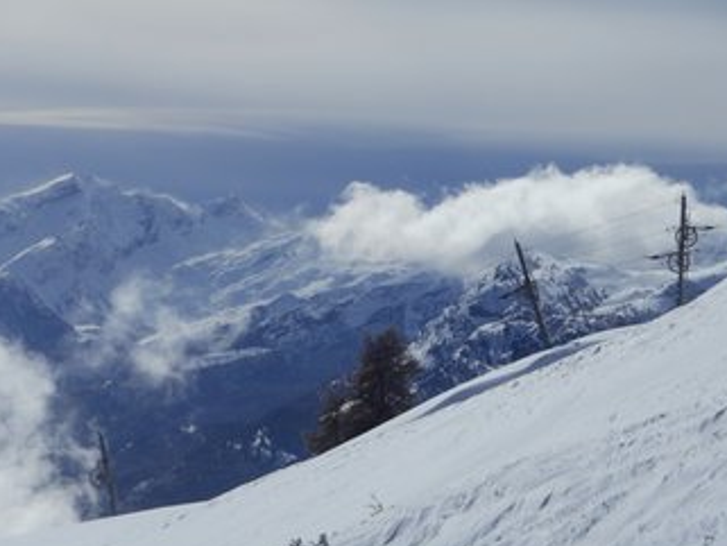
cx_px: 371
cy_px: 265
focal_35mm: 167
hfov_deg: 11.8
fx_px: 3509
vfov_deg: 8.9
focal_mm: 23.9
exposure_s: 1/200
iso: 80
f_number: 17.3
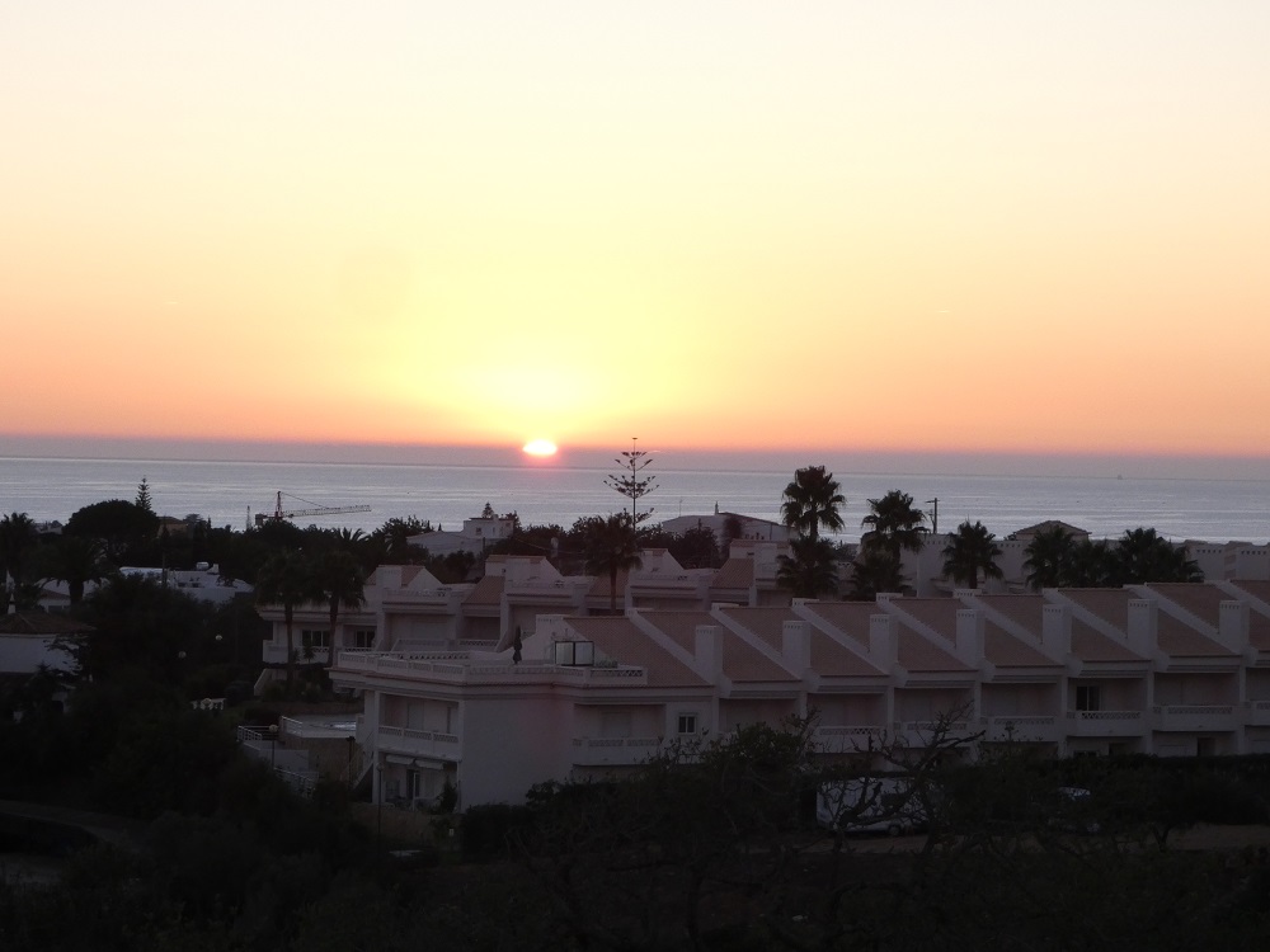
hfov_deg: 14.0
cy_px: 476
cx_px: 635
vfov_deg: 10.5
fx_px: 5173
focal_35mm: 141
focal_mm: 25.2
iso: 250
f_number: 8
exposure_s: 1/80
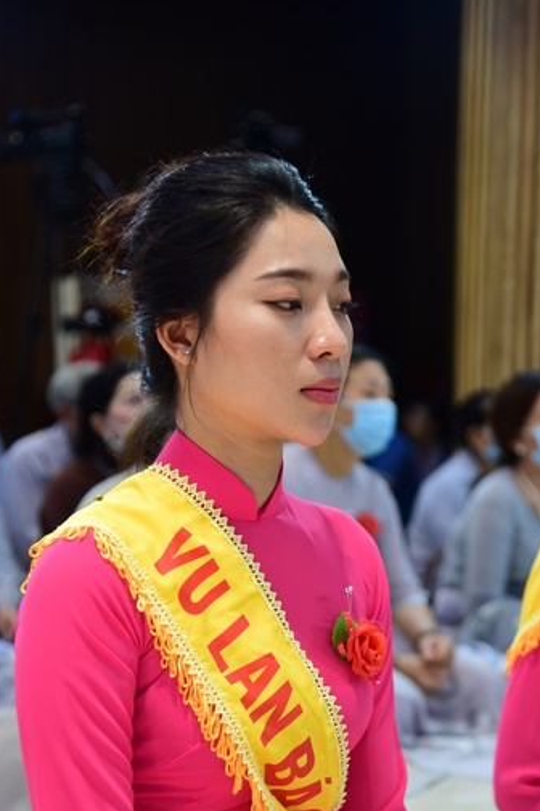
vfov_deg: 23.9
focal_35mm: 85
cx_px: 314
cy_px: 490
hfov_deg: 16.0
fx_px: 1915
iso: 1000
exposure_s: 1/60
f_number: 4
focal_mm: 66
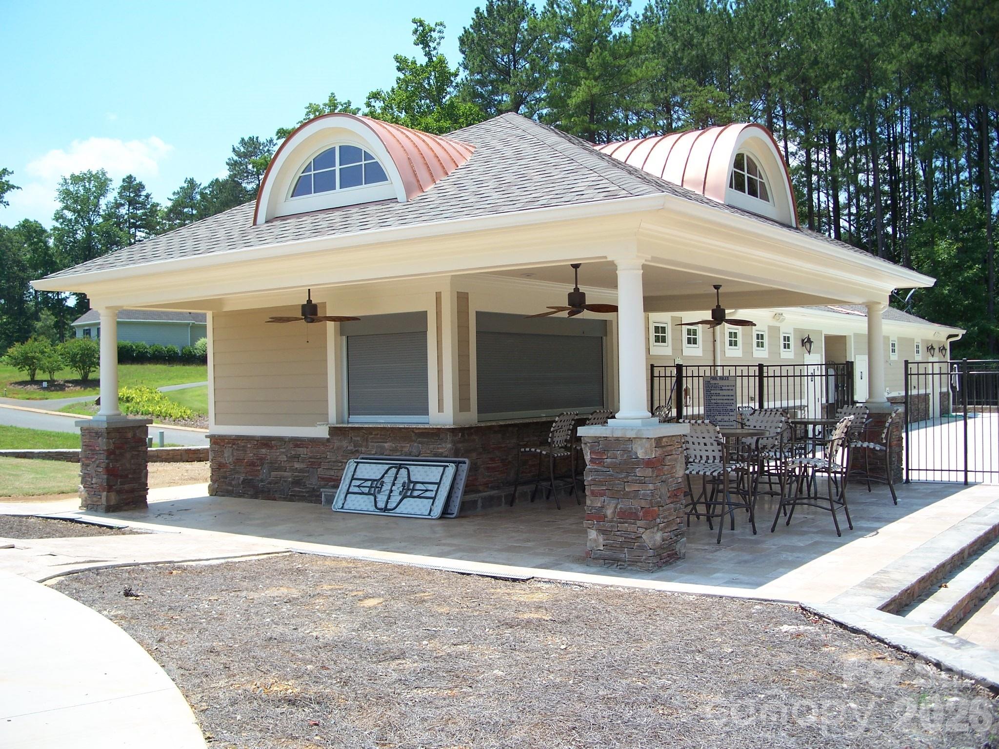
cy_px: 374
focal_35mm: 37
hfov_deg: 50.1
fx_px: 1068
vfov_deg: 38.7
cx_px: 500
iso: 64
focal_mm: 7.8
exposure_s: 1/640
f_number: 2.8
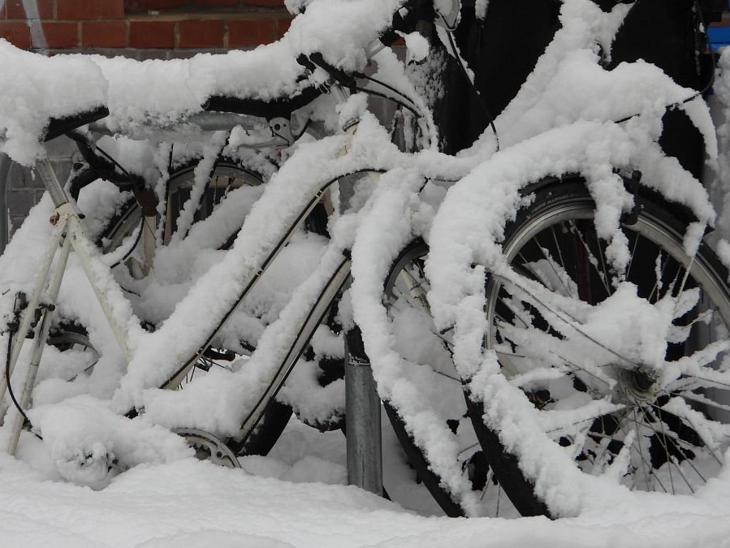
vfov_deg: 8.3
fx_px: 3776
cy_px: 195
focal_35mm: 179
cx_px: 325
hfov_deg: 11.0
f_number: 4
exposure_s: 1/80
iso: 100
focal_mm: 20.7
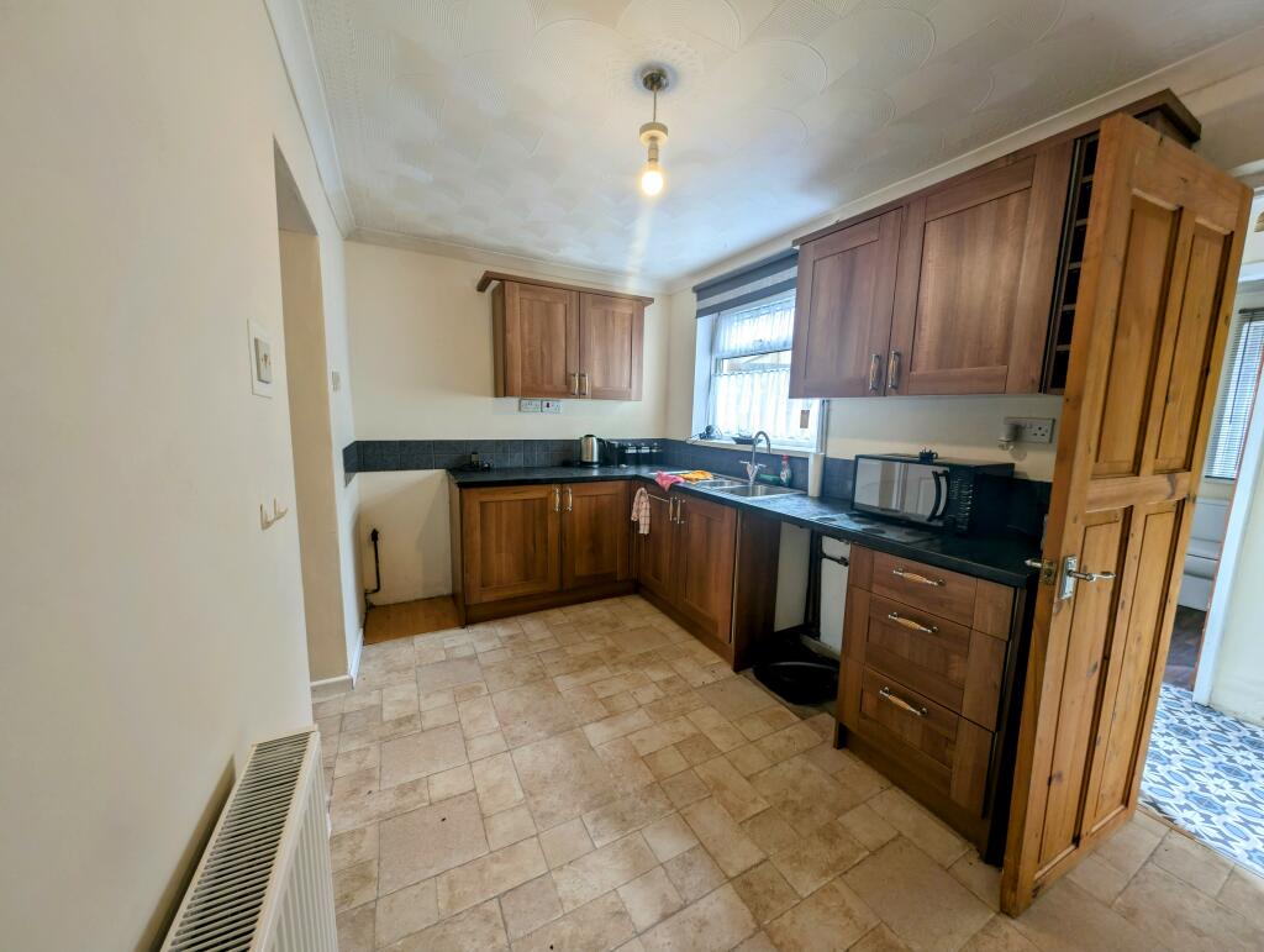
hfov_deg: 110.5
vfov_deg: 94.6
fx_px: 439
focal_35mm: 12
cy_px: 476
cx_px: 632
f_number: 1.95
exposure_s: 1/64.1
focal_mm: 2.23
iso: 41
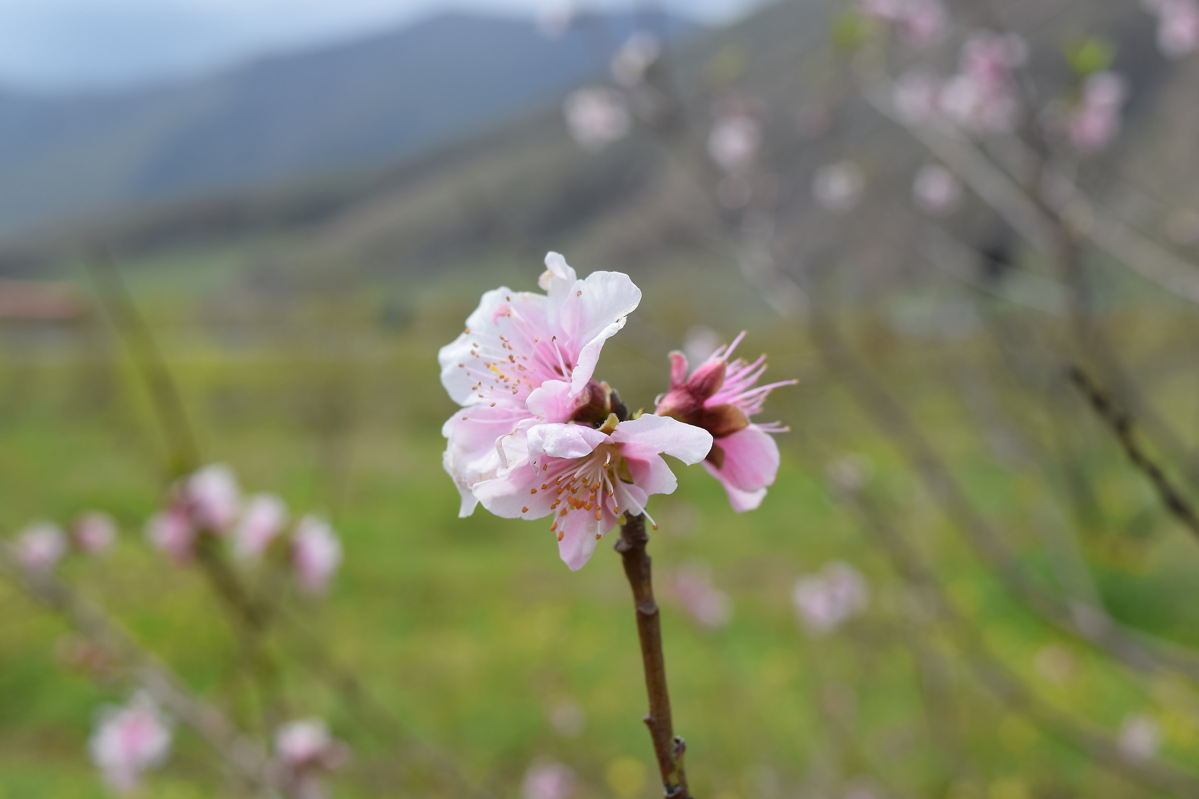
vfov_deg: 28.1
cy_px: 400
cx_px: 600
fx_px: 1599
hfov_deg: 41.1
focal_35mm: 48
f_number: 8
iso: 100
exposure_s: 1/320
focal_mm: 32
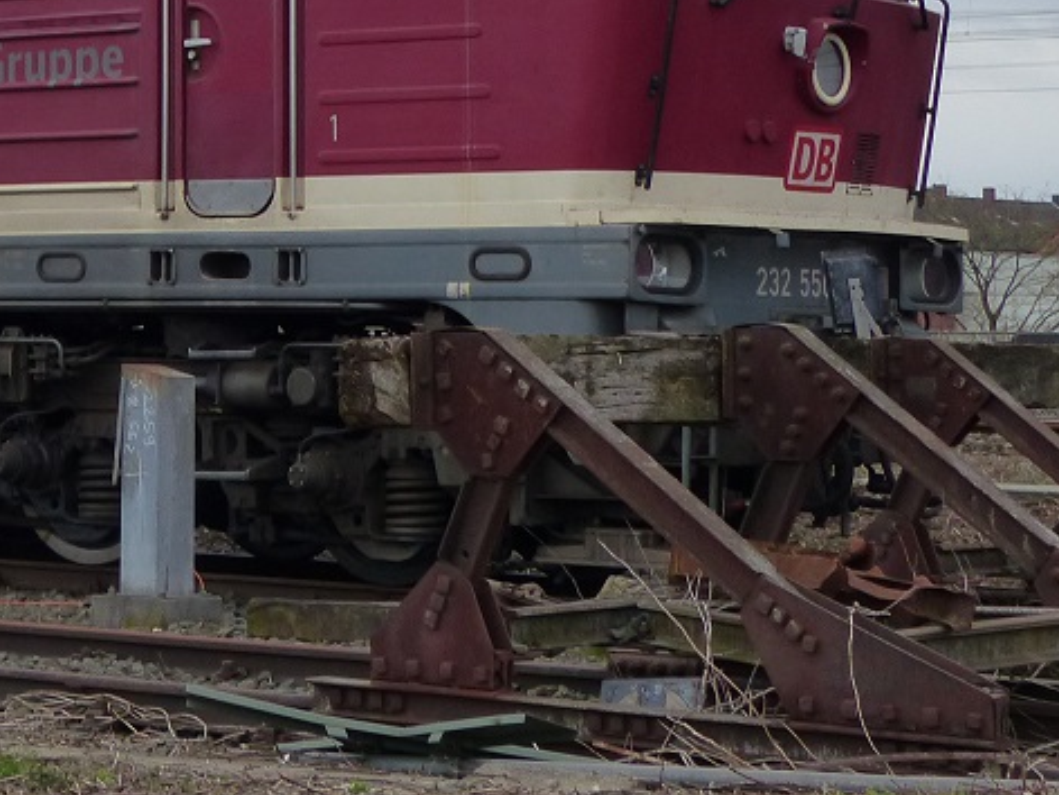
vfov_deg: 11.5
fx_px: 3885
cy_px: -11
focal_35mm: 127
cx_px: -278
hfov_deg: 14.9
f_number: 4
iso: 160
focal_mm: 9.1
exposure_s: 1/125
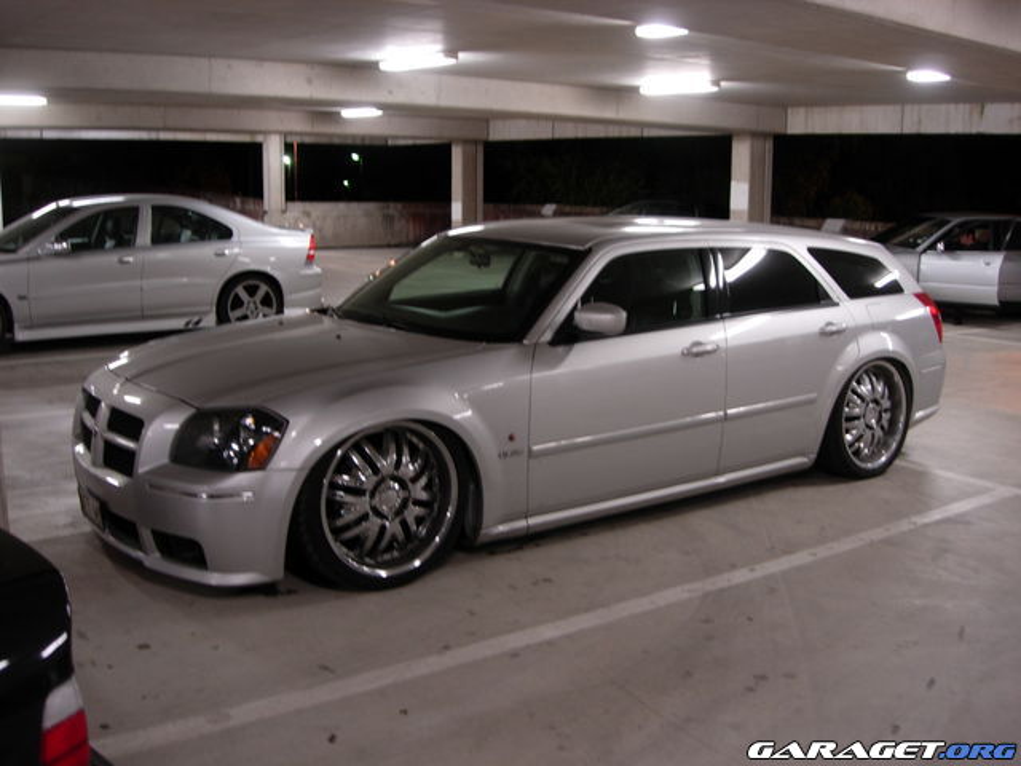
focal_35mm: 38
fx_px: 1121
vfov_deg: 37.7
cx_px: 510
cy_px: 383
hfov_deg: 49.0
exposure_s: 1/5.6
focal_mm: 7.8
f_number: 2.8
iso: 64
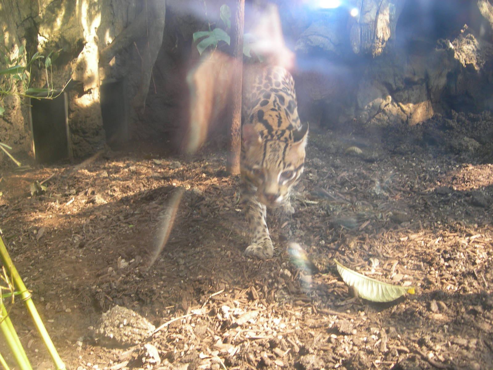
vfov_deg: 35.1
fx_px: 584
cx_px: 246
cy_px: 185
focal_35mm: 41
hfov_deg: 45.8
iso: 50
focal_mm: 8.5
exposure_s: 1/30
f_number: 2.9
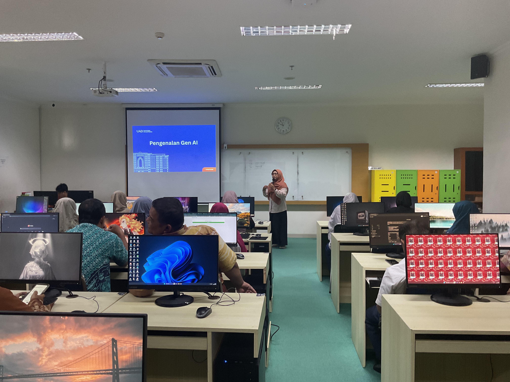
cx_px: 255
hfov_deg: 61.7
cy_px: 191
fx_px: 427
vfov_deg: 48.2
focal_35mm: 29
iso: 125
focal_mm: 3
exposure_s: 1/50
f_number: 1.8
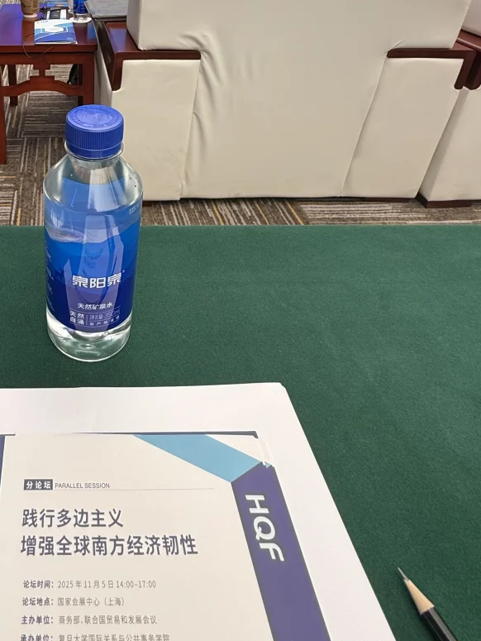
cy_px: 117
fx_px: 481
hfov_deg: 48.4
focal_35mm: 26
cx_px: 63
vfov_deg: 61.0
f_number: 2.2
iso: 64
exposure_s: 1/100
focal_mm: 2.22
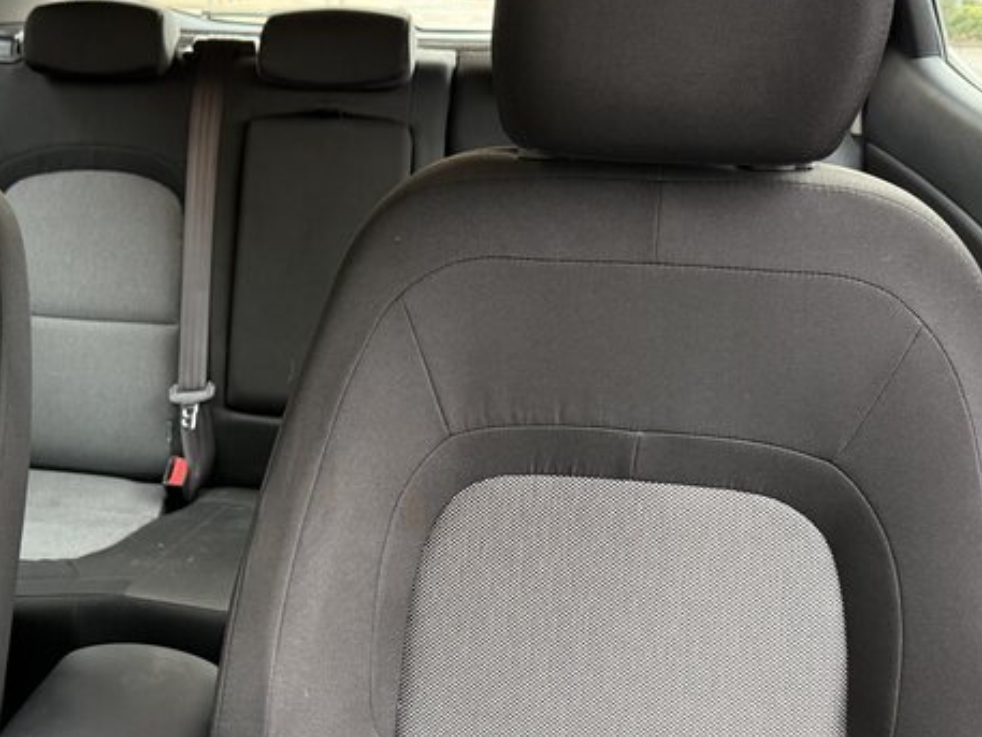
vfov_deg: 34.2
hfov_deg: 43.9
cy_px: 447
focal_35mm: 42
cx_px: 303
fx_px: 1192
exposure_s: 1/60
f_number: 1.78
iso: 320
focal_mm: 6.76
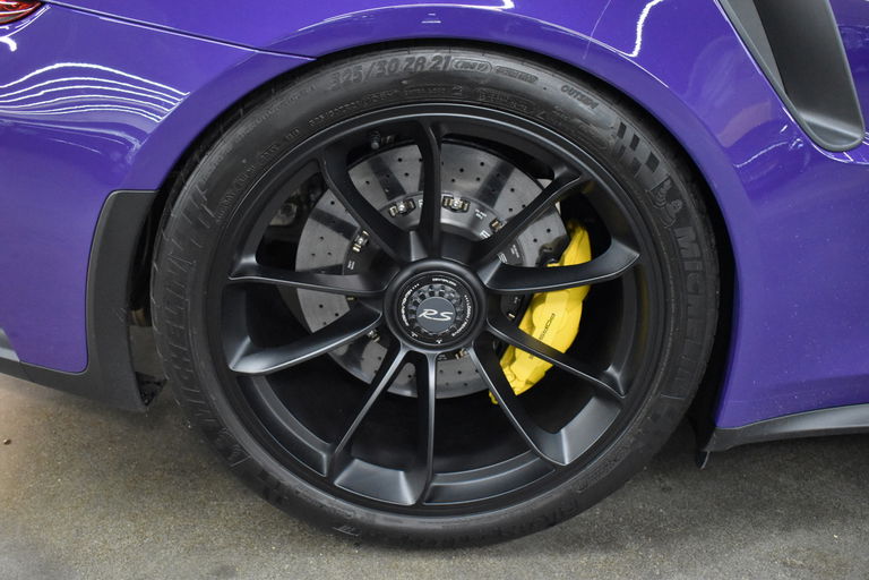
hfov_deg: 49.6
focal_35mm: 39
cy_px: 290
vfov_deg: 34.2
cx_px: 434
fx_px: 941
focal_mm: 26
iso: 5000
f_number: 4
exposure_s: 1/125
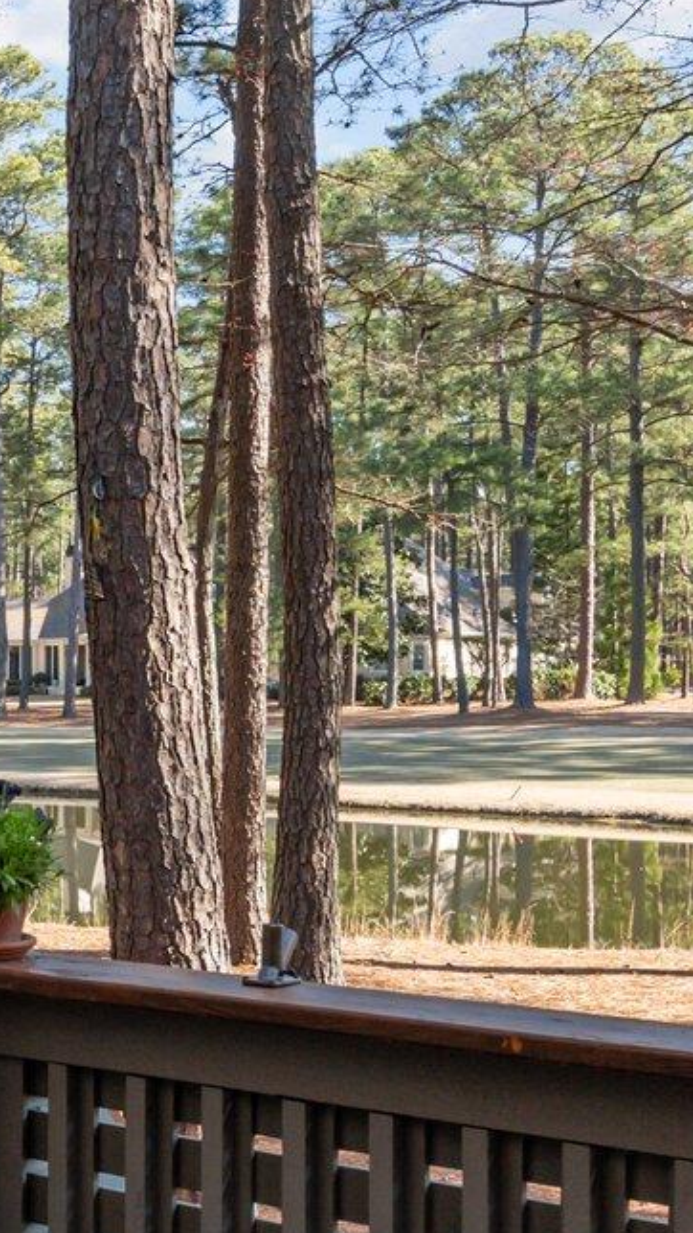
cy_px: 686
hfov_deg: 16.4
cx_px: -592
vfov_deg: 34.9
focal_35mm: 60
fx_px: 1961
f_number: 7.1
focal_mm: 18
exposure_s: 1/200
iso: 400
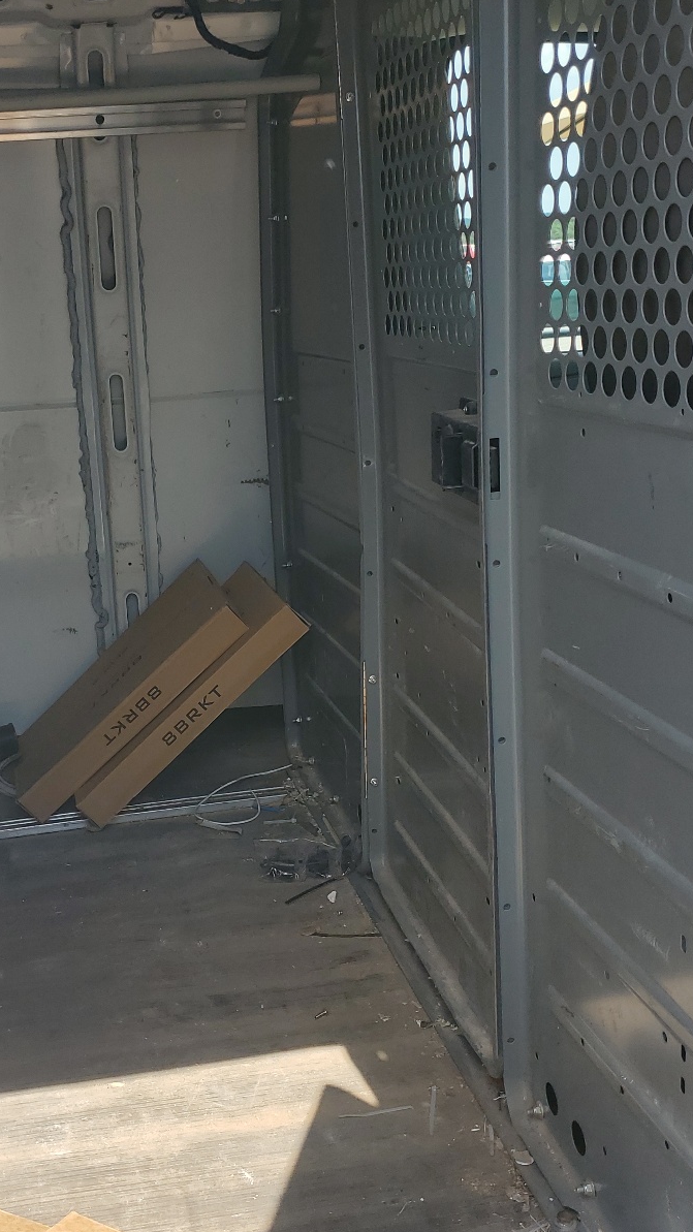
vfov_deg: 52.8
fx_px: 1241
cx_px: 242
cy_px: 615
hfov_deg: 31.0
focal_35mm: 38
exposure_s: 1/1250
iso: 50
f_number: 1.5
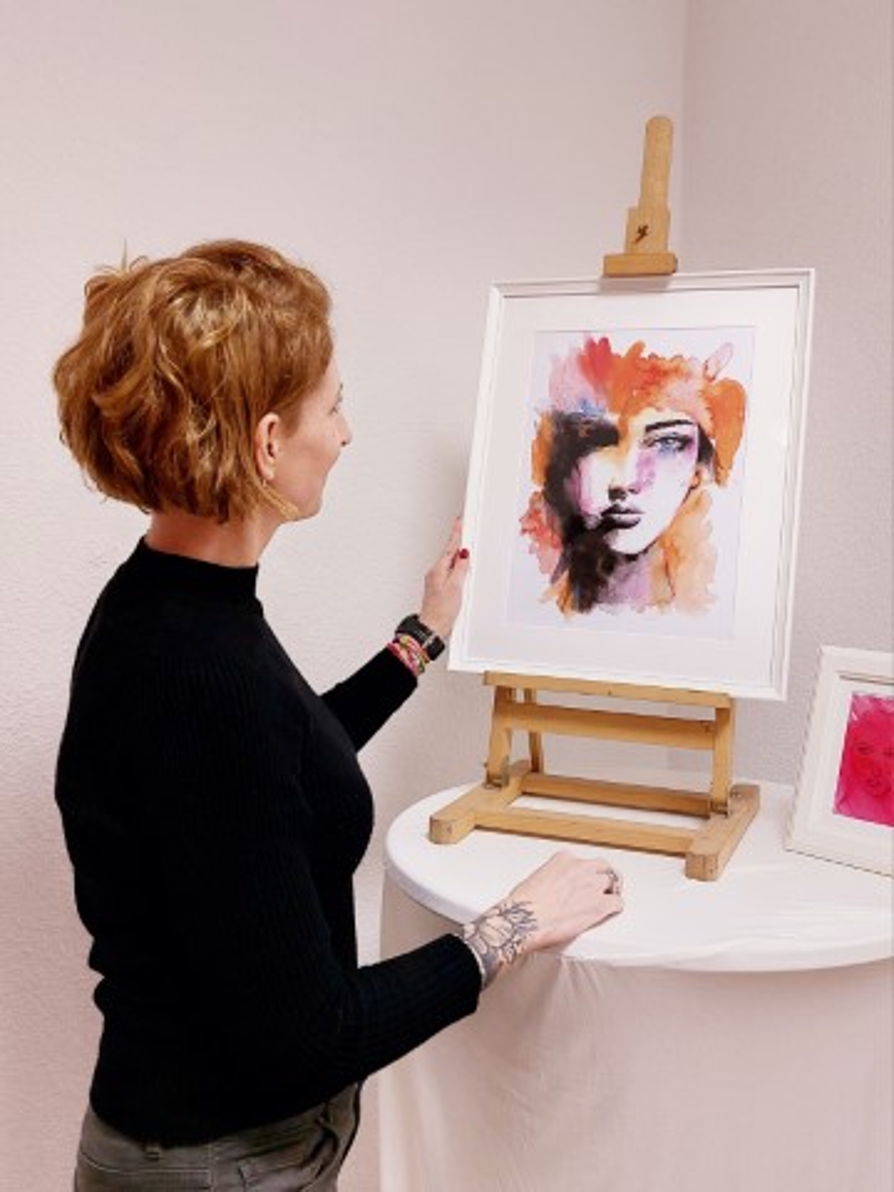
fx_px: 826
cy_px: 596
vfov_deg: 71.6
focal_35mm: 24
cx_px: 447
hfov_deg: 56.8
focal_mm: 5.23
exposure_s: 1/50
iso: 125
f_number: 1.8
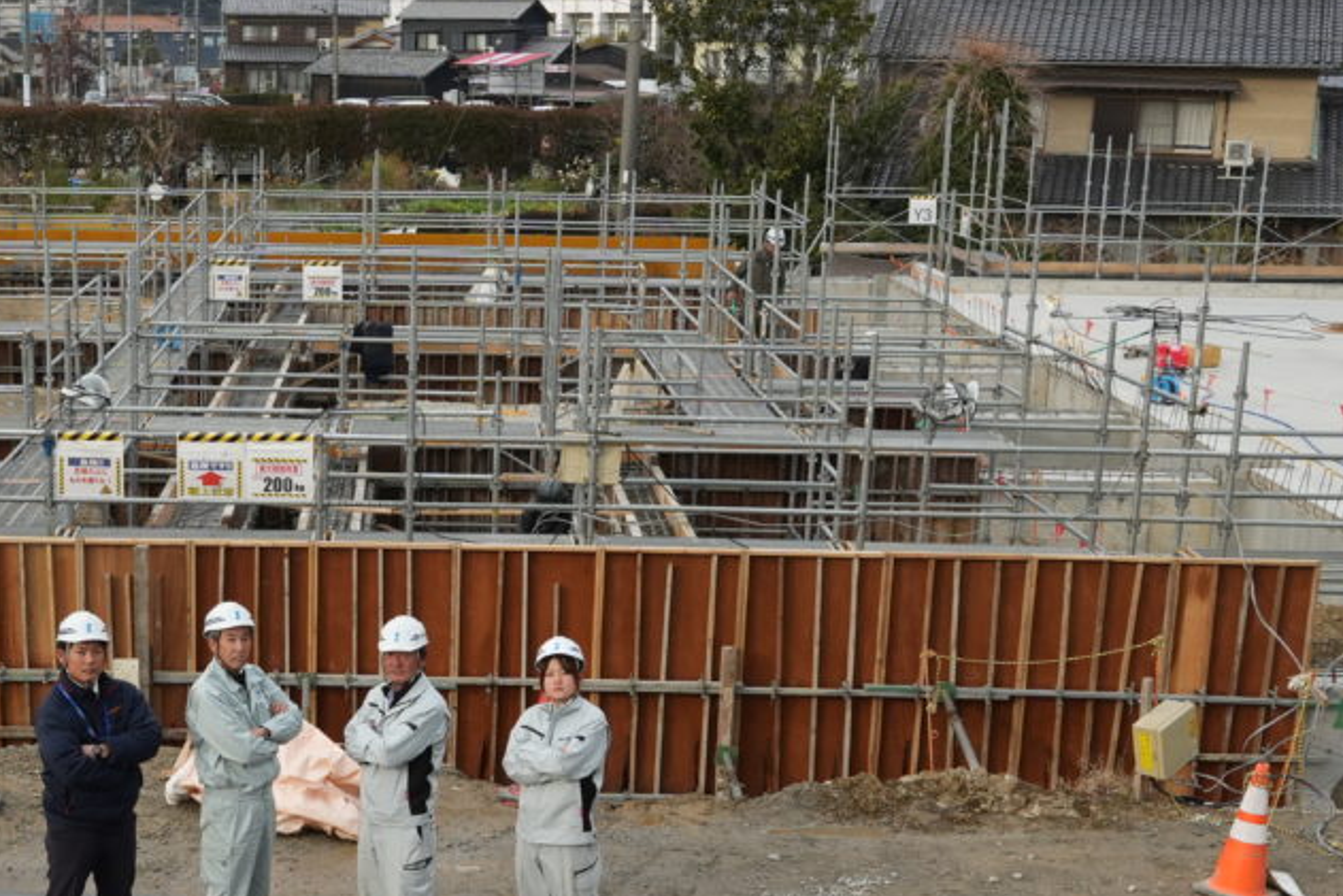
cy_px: 650
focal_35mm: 60
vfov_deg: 22.5
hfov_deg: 32.7
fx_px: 2239
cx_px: 324
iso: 500
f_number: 9
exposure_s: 1/125
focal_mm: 24.7
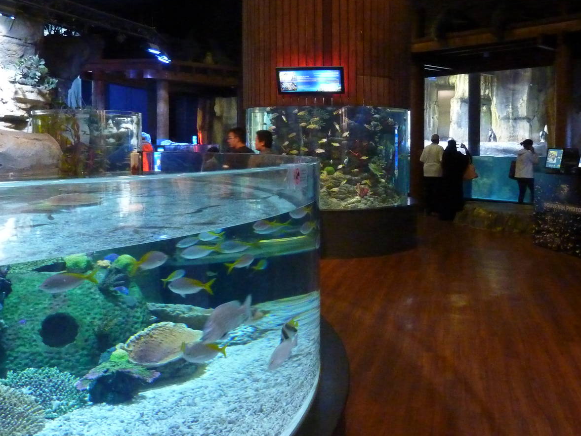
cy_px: 167
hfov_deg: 53.7
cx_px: 339
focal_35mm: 34
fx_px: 571
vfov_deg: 41.5
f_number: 3.3
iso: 800
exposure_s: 1/15
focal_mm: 4.1
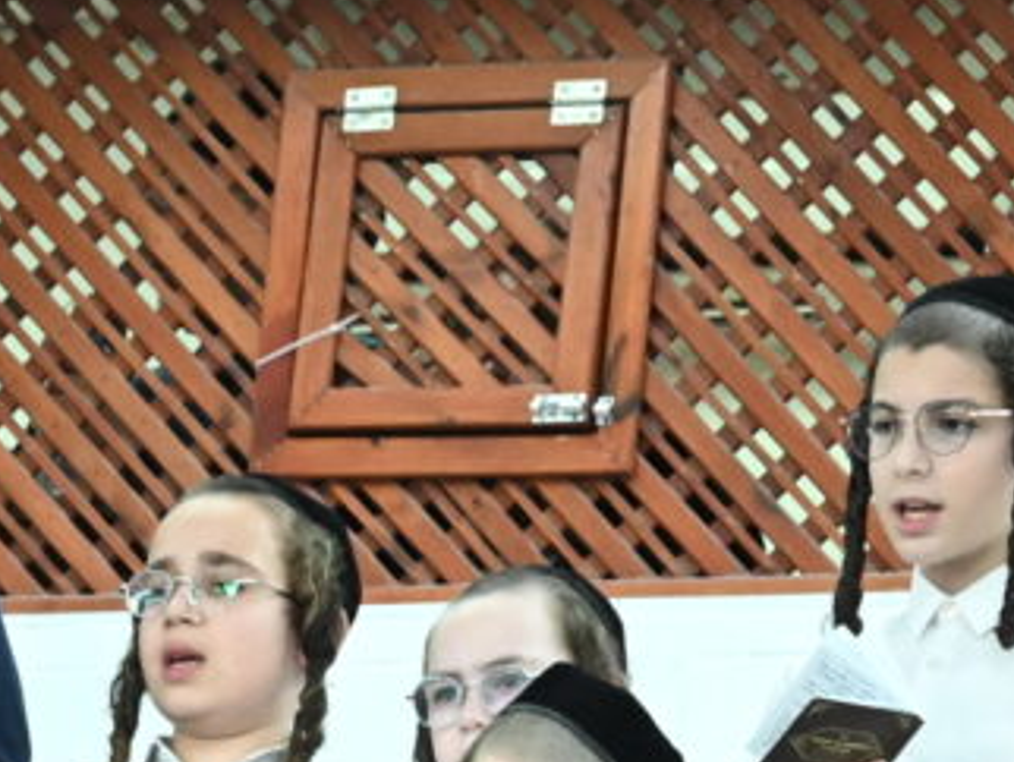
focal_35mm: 298
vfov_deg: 4.7
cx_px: -1039
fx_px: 8736
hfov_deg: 6.4
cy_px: 2511
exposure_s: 1/200
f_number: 5
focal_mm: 39
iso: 2000
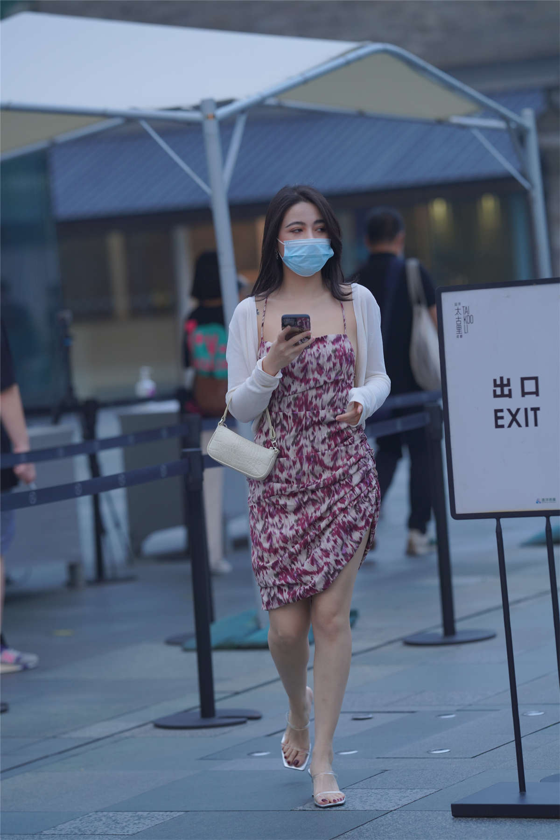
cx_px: 280
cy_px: 420
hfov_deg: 10.2
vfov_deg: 15.2
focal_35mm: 135
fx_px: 3150
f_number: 2.8
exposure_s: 1/400
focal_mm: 135
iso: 400
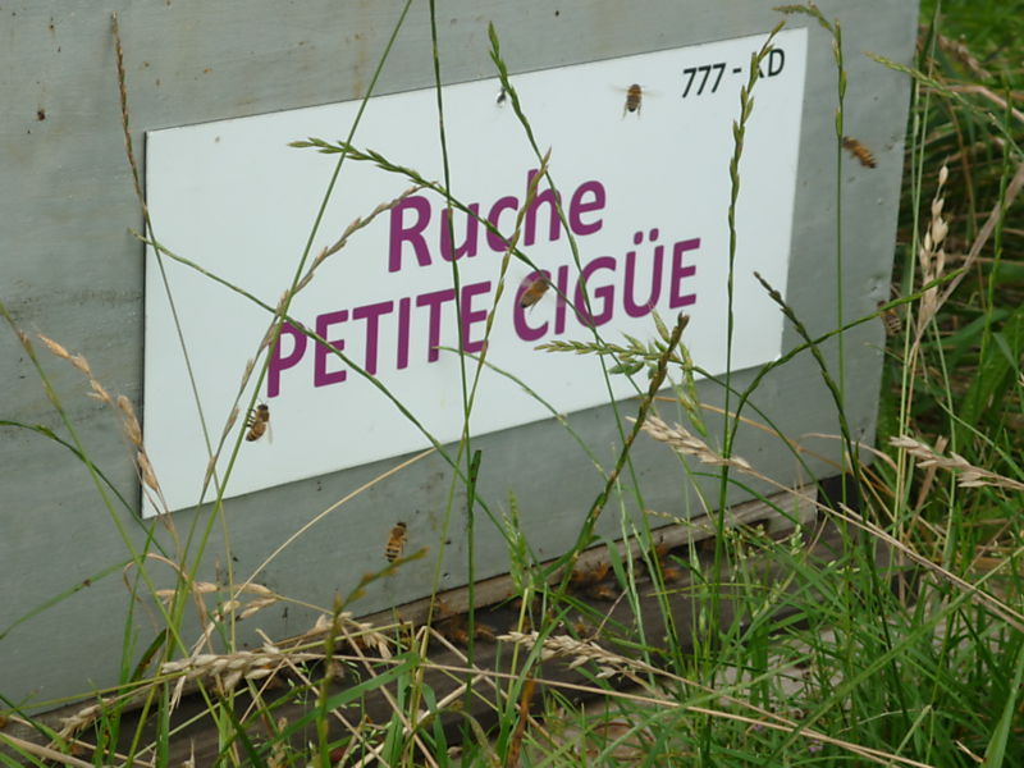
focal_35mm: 116
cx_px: 512
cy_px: 384
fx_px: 3431
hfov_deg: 17.0
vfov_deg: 12.8
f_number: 5.3
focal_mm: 19.1
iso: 80
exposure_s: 1/200
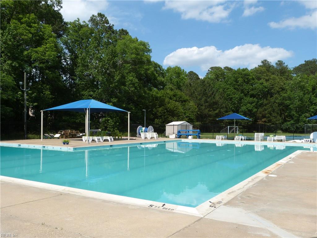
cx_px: 158
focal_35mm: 33
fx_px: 302
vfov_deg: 42.9
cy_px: 119
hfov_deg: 55.4
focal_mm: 5.8
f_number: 4.5
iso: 100
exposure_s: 1/640
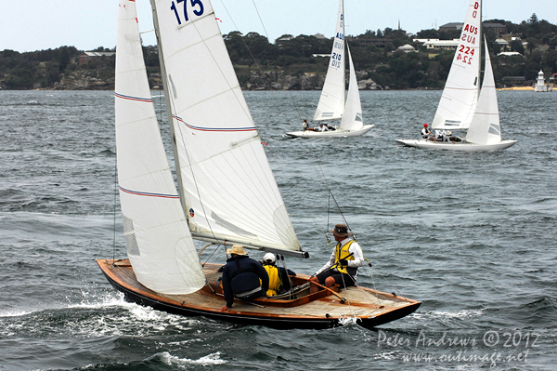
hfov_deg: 10.6
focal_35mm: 195
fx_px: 3015
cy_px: 186
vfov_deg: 7.0
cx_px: 278
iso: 400
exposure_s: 1/800
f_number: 8.5
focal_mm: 130
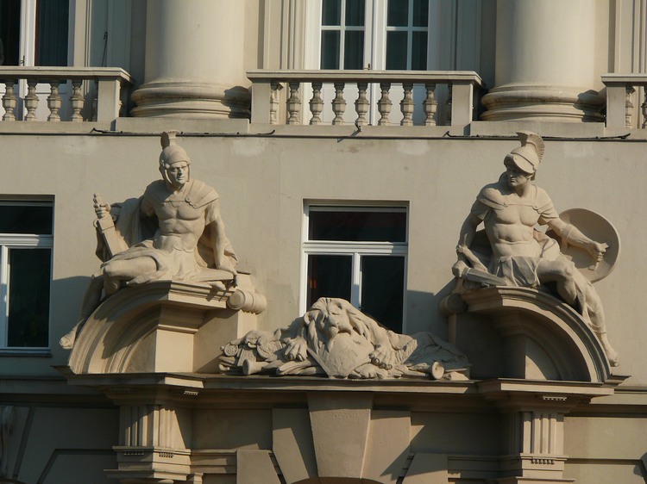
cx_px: 324
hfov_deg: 5.6
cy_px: 242
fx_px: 6596
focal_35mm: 353
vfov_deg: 4.2
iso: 100
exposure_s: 1/320
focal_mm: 74.6
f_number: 5.6
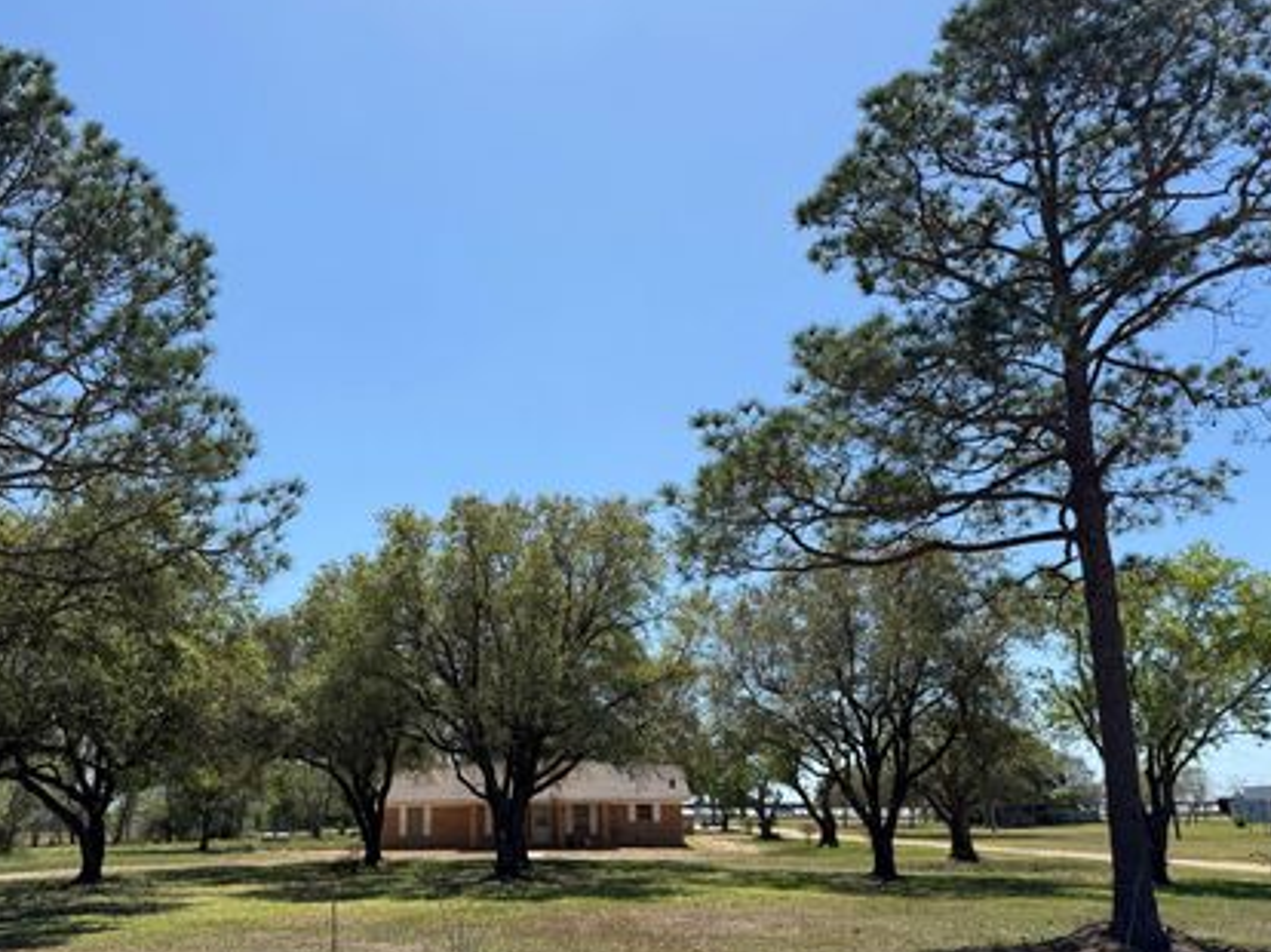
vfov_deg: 48.1
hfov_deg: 61.4
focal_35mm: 29
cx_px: 543
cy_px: 539
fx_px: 1064
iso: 80
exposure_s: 1/4975
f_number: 1.78
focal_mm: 6.76
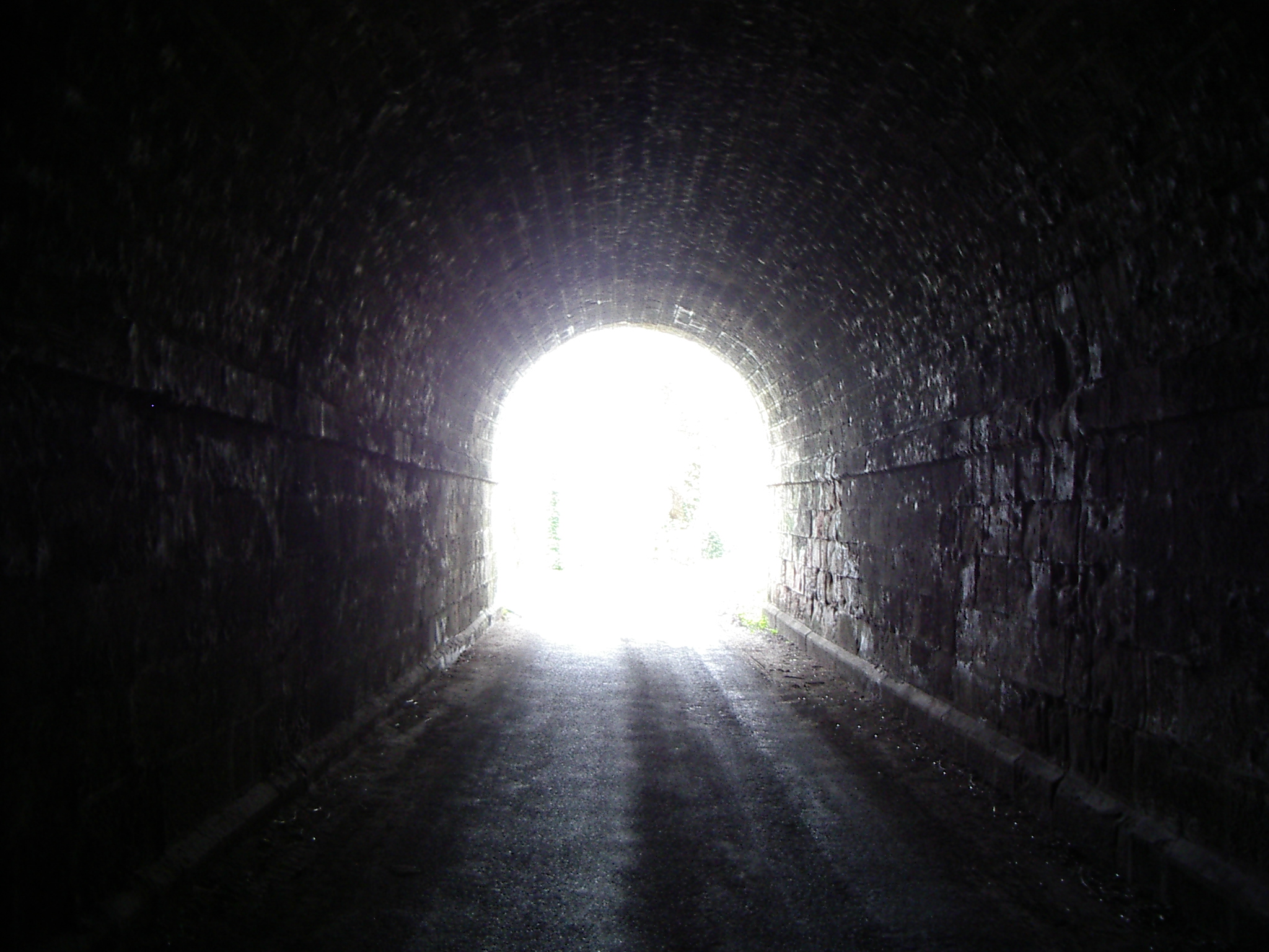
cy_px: 476
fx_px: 1393
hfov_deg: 49.0
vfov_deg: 37.7
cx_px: 634
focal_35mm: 38
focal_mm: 5.8
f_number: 2.6
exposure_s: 1/20
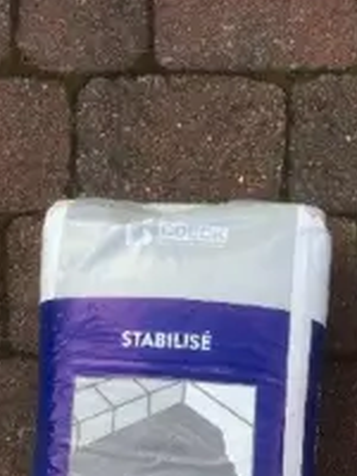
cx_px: 362
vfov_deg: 29.0
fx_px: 853
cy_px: 487
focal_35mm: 62
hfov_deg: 22.7
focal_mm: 4.15
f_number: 2.2
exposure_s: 1/410
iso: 32
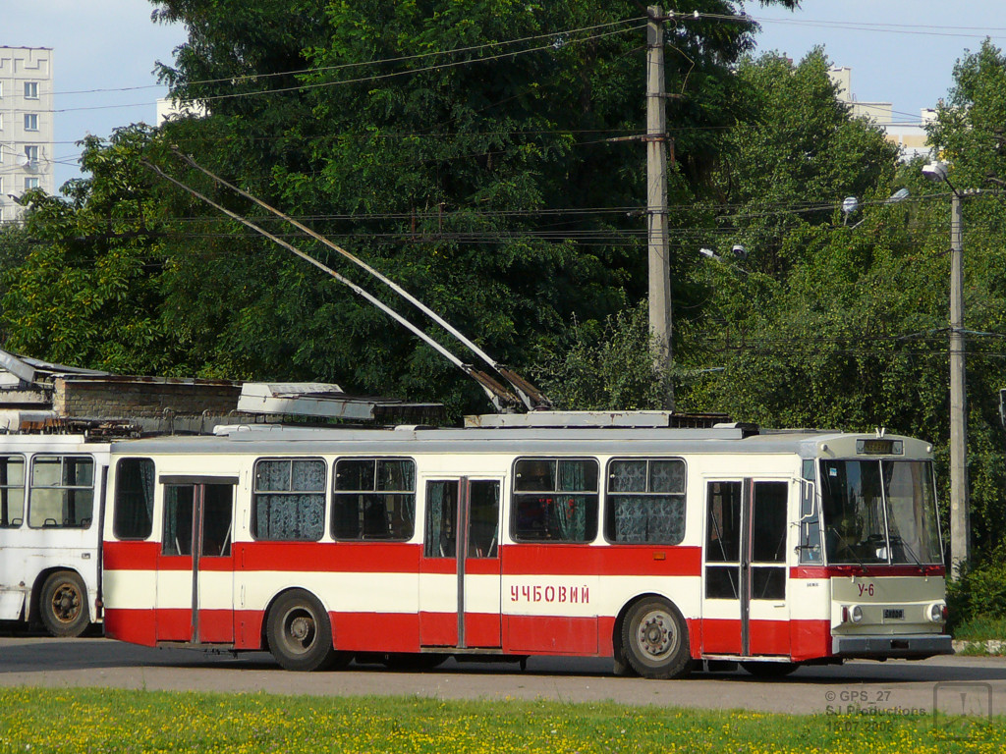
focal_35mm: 204
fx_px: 5929
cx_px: 503
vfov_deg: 7.3
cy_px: 377
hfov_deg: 9.7
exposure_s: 1/800
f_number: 4.1
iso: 100
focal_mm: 30.3
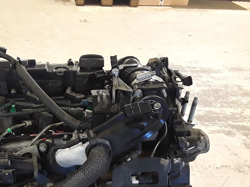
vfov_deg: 26.4
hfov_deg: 35.1
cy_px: 176
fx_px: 383
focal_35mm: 53
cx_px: 51
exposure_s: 1/50
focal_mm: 2.91
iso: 250
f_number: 1.9
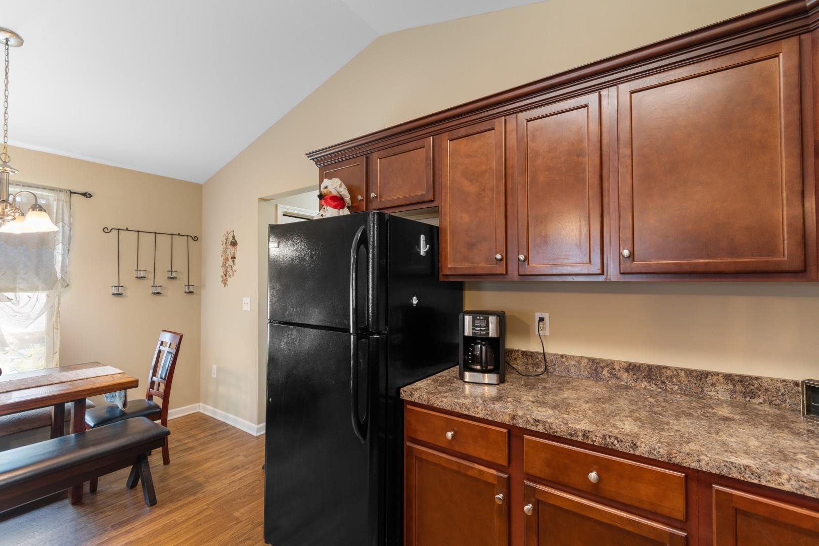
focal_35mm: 15
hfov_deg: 100.4
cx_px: 410
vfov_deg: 77.3
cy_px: 273
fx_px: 341
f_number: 4.5
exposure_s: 1/3
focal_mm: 10
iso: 100
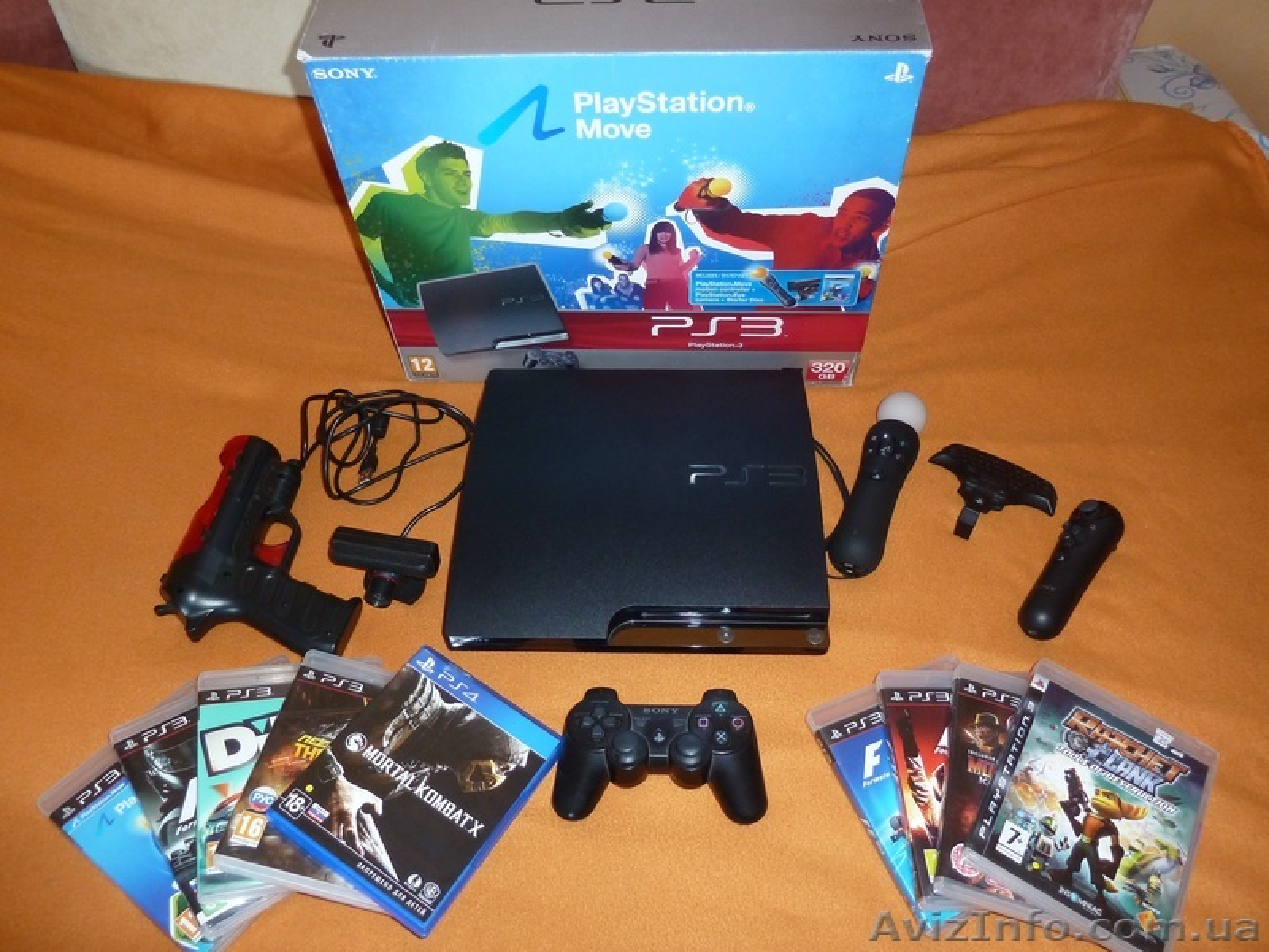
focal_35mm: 27
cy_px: 476
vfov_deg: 51.4
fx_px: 990
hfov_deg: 65.3
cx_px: 634
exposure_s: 1/30
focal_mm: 4.4
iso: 200
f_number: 3.3
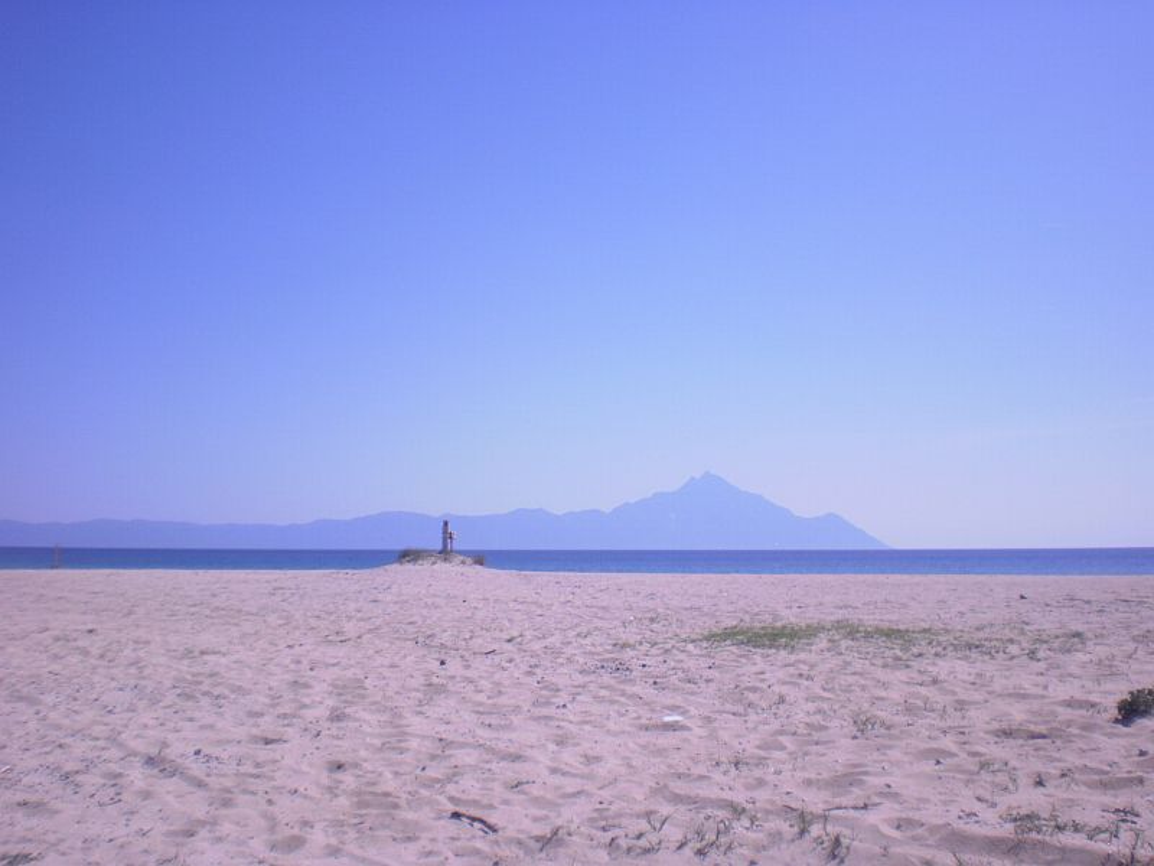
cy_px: 433
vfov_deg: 39.7
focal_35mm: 36
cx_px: 577
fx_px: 1200
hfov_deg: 51.4
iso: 100
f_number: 4.6
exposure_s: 1/1250
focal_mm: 6.3
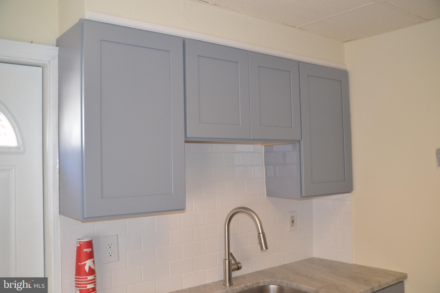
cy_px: 146
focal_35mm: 36
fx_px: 440
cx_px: 220
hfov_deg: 53.1
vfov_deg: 36.9
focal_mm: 24
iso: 1100
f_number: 4
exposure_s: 1/60
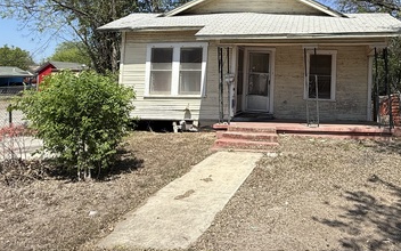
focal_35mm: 27
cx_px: 276
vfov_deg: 44.5
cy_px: 64
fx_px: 295
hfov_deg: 66.1
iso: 50
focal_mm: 2.22
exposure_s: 1/1961
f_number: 2.2
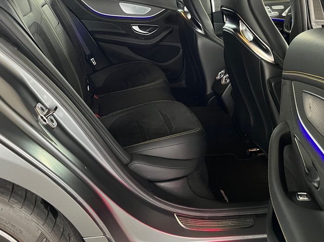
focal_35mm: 38
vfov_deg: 37.4
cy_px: 89
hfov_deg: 48.9
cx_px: 148
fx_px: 355
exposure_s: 1/60
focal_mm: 5.1
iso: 500
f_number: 1.6
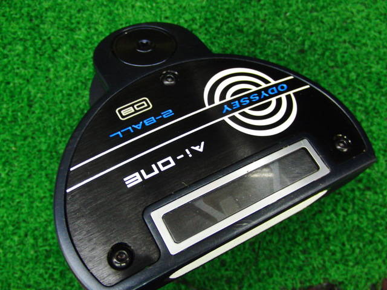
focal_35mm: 37
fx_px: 414
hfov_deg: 50.1
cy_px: 145
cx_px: 194
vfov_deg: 38.7
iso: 400
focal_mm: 6.42
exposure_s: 1/50
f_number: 3.6
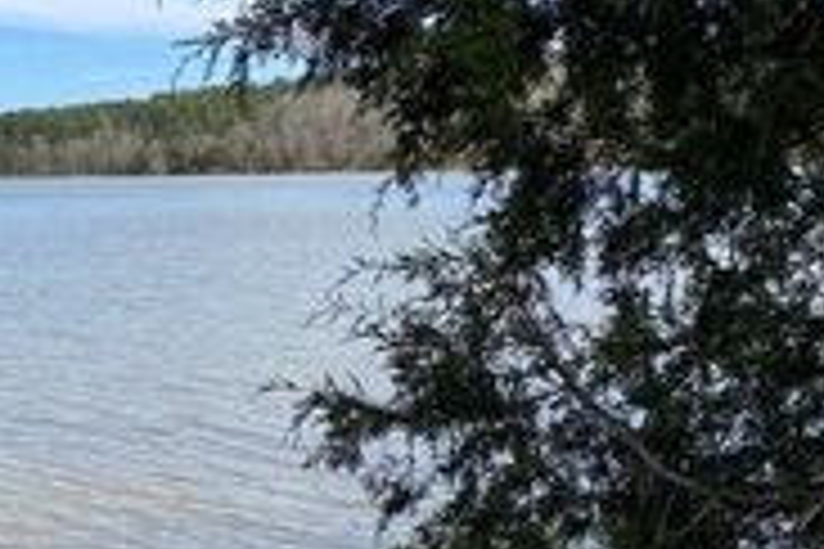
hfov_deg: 25.1
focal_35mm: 74
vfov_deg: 18.4
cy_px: 335
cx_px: -117
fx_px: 1694
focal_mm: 4.25
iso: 32
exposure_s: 1/2967
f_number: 1.8
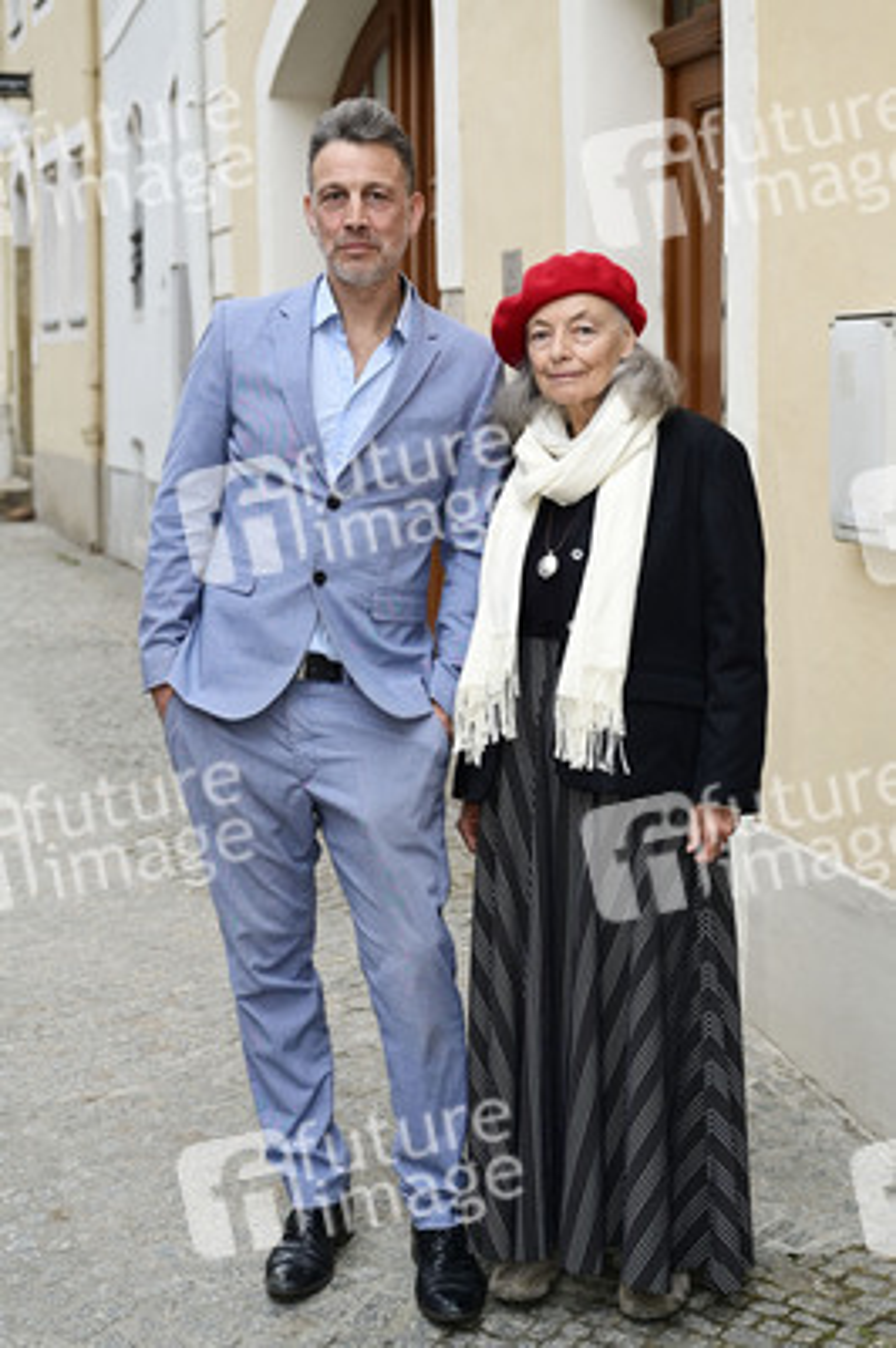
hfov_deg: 29.8
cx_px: 448
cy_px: 674
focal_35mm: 45
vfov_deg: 43.6
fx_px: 1683
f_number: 3.5
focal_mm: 45
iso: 640
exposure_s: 1/200
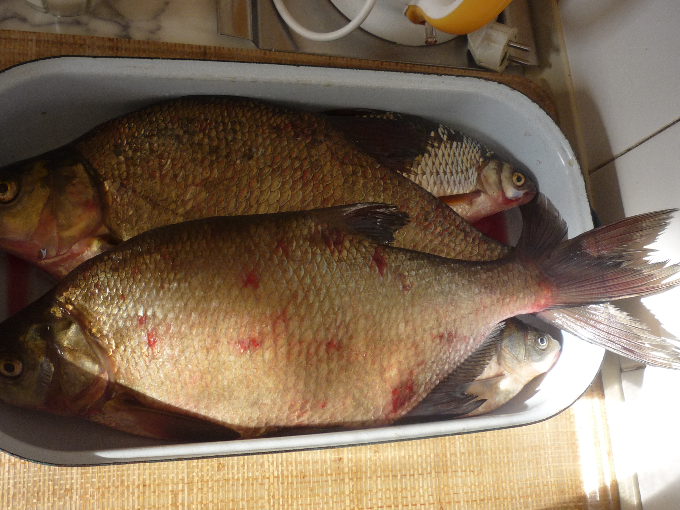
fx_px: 707
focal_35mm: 36
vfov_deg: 39.7
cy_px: 264
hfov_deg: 51.3
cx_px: 308
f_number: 3.3
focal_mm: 5.2
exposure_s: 1/60
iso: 100
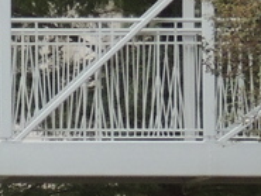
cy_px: 183
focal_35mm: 1174
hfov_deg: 1.7
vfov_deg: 1.3
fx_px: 8858
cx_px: -420
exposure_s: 1/125
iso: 320
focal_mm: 30.3
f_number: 4.5
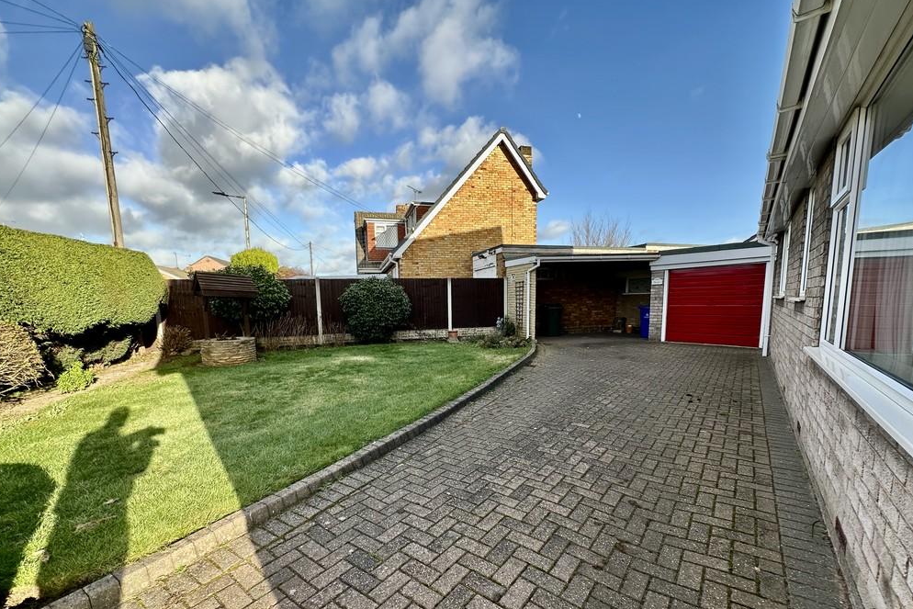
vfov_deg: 76.9
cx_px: 456
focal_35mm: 15
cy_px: 347
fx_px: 380
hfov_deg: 100.4
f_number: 2.2
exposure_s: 1/421
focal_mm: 2.22
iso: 40
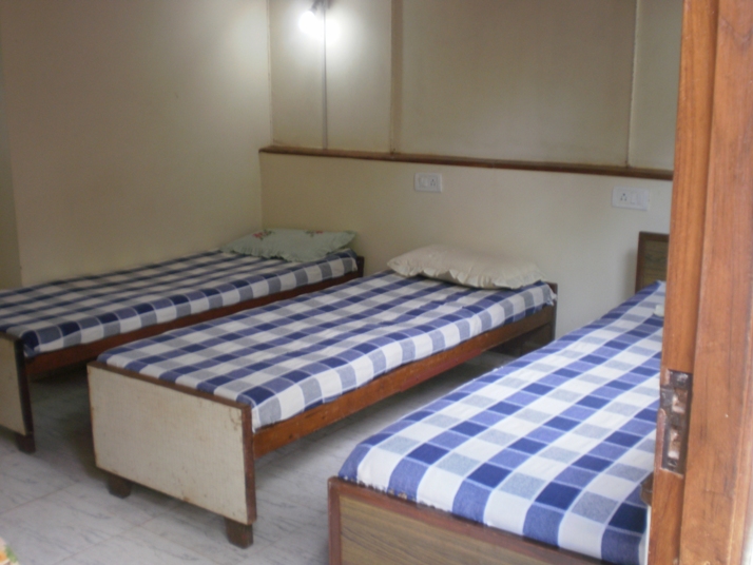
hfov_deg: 44.8
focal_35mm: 42
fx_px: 914
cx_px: 376
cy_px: 282
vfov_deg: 34.4
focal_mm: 7.4
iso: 125
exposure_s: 1/13
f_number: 3.5
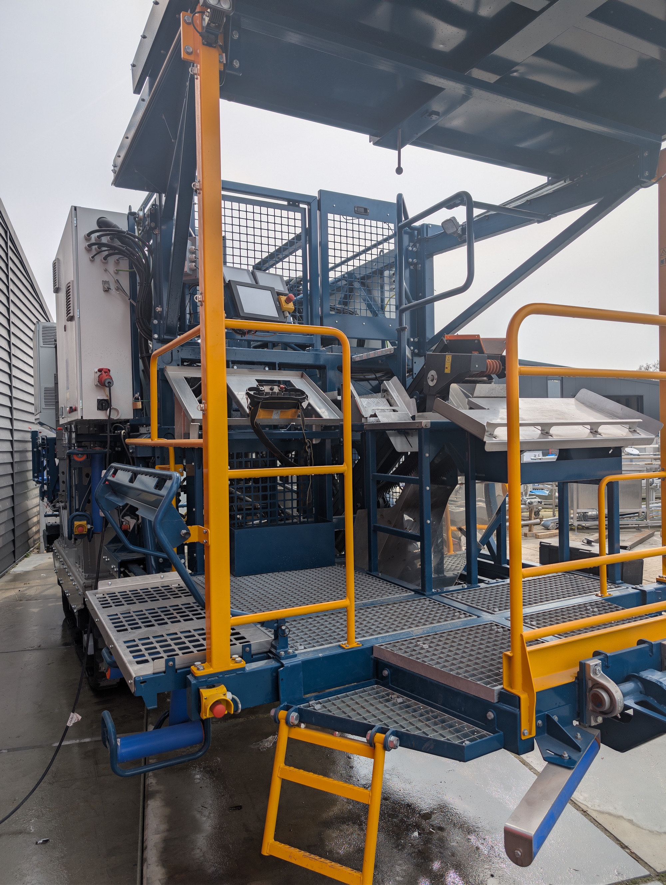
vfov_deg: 71.5
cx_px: 333
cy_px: 442
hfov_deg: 56.9
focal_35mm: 24
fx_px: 614
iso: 21
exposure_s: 1/1898
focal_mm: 6.9
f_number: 1.68
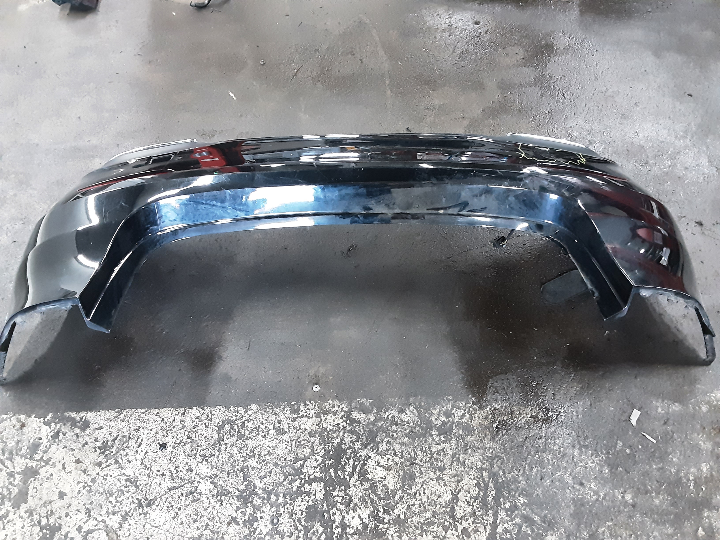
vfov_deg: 51.4
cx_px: 360
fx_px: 562
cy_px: 270
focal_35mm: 27
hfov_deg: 65.3
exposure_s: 1/20
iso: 400
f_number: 1.9
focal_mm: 2.91
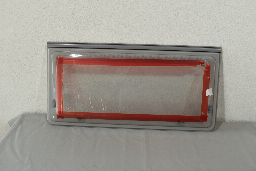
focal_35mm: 36
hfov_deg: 53.1
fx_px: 256
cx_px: 128
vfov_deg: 36.9
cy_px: 86
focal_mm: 24
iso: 320
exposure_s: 1/60
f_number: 8
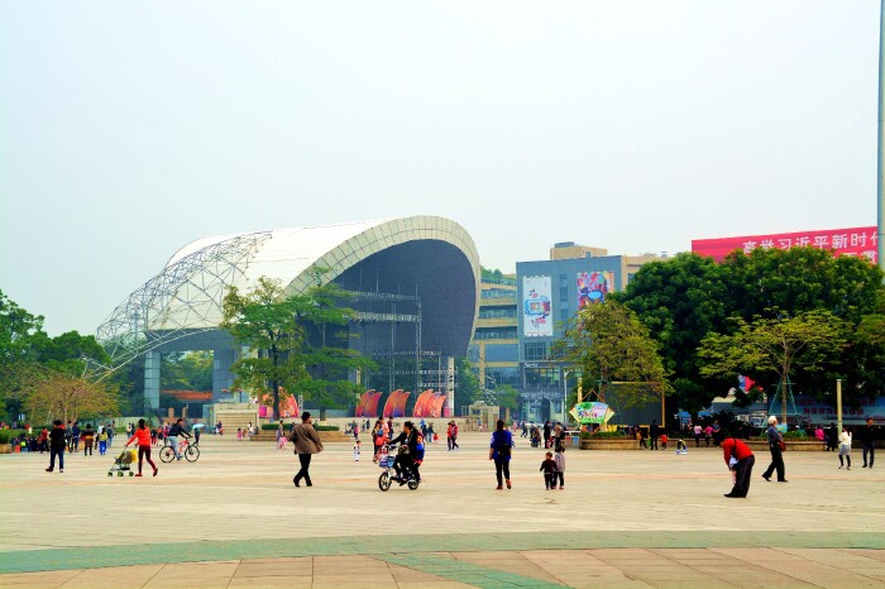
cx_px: 442
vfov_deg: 21.5
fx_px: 1548
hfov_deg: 31.9
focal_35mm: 63
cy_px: 294
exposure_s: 1/320
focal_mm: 42
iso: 200
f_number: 10
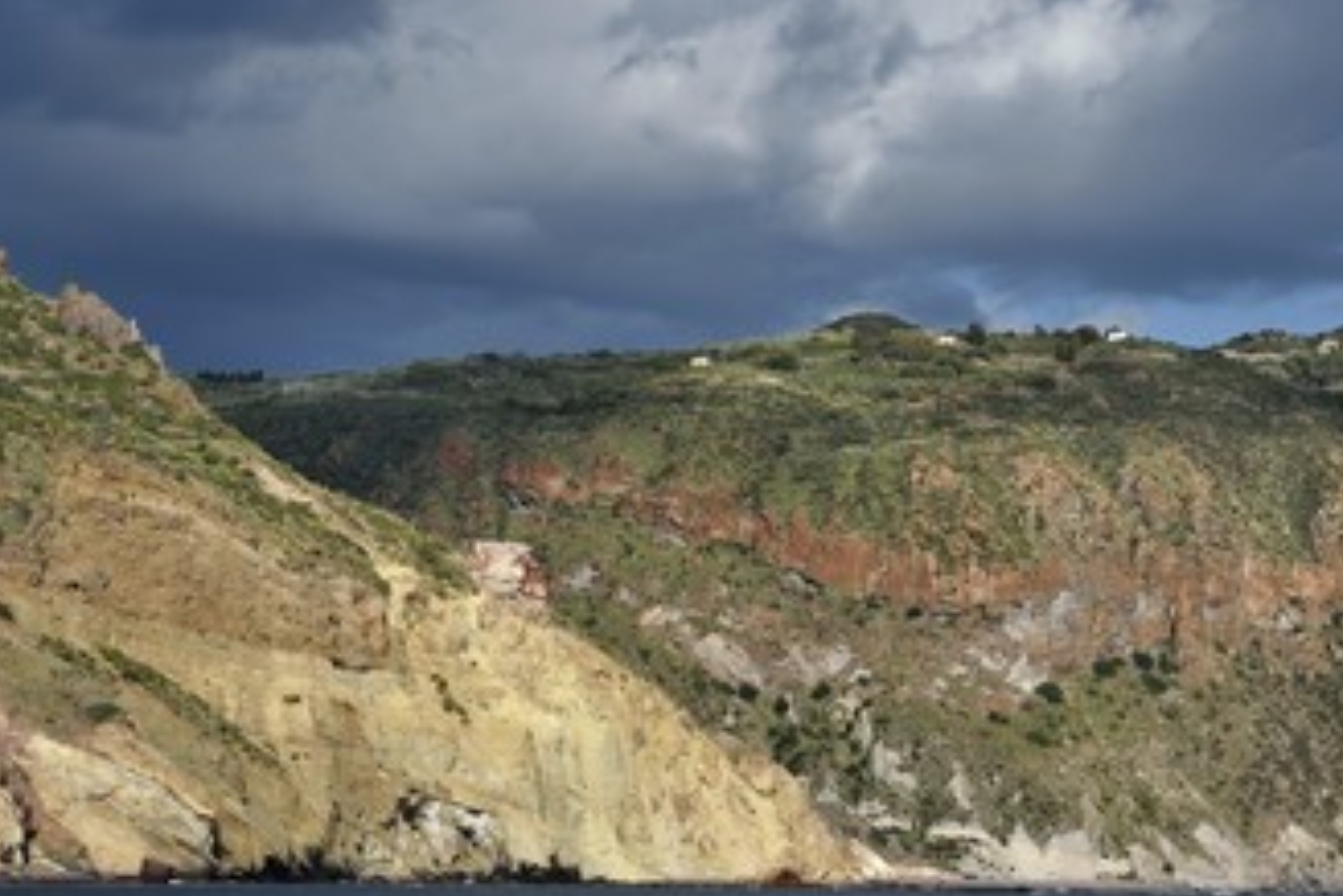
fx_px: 5036
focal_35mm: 135
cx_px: 645
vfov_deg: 10.2
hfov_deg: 15.2
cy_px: 538
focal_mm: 105
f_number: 8
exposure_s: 1/800
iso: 200
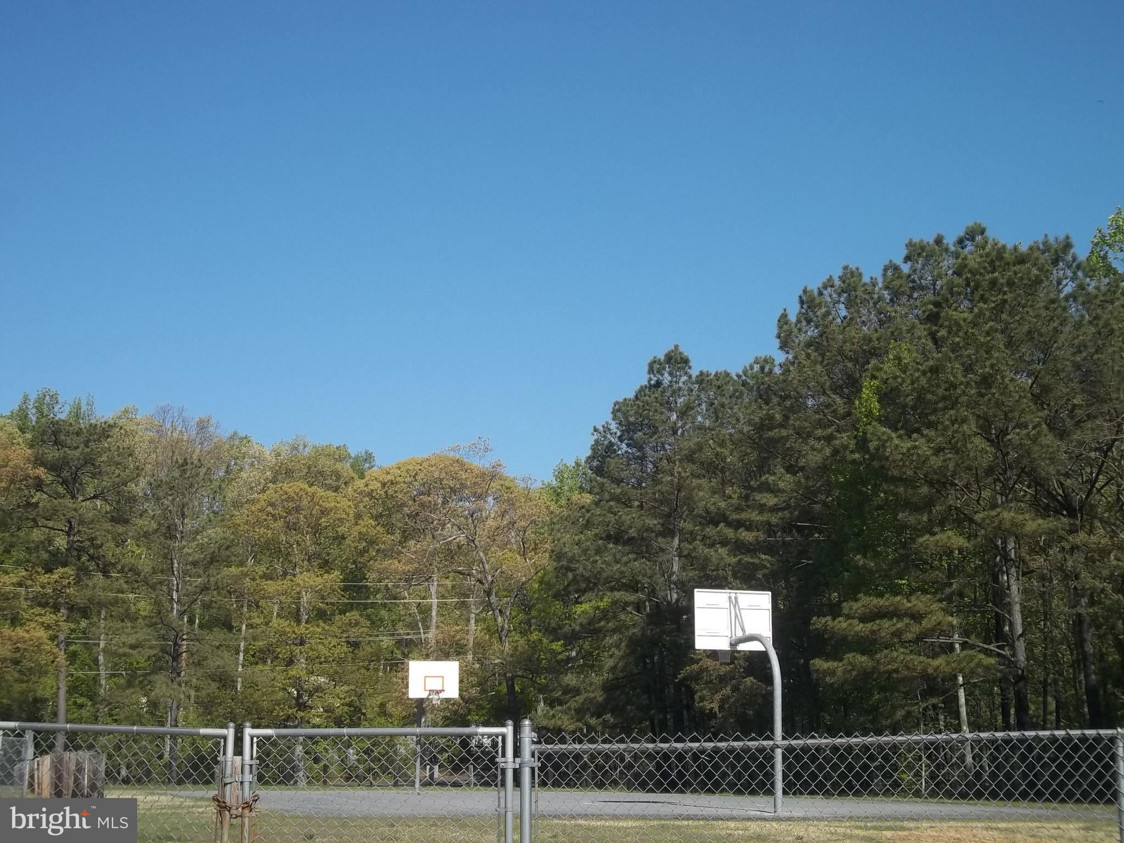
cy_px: 422
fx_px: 1688
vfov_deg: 28.0
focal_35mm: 52
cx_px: 562
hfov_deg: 36.8
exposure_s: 1/400
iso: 80
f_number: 5
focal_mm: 9.3
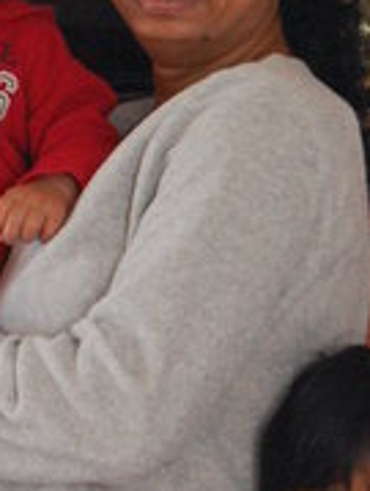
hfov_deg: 5.3
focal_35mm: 283
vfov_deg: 7.0
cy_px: 348
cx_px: 197
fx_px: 4015
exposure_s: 1/60
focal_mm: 55
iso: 1600
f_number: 5.6
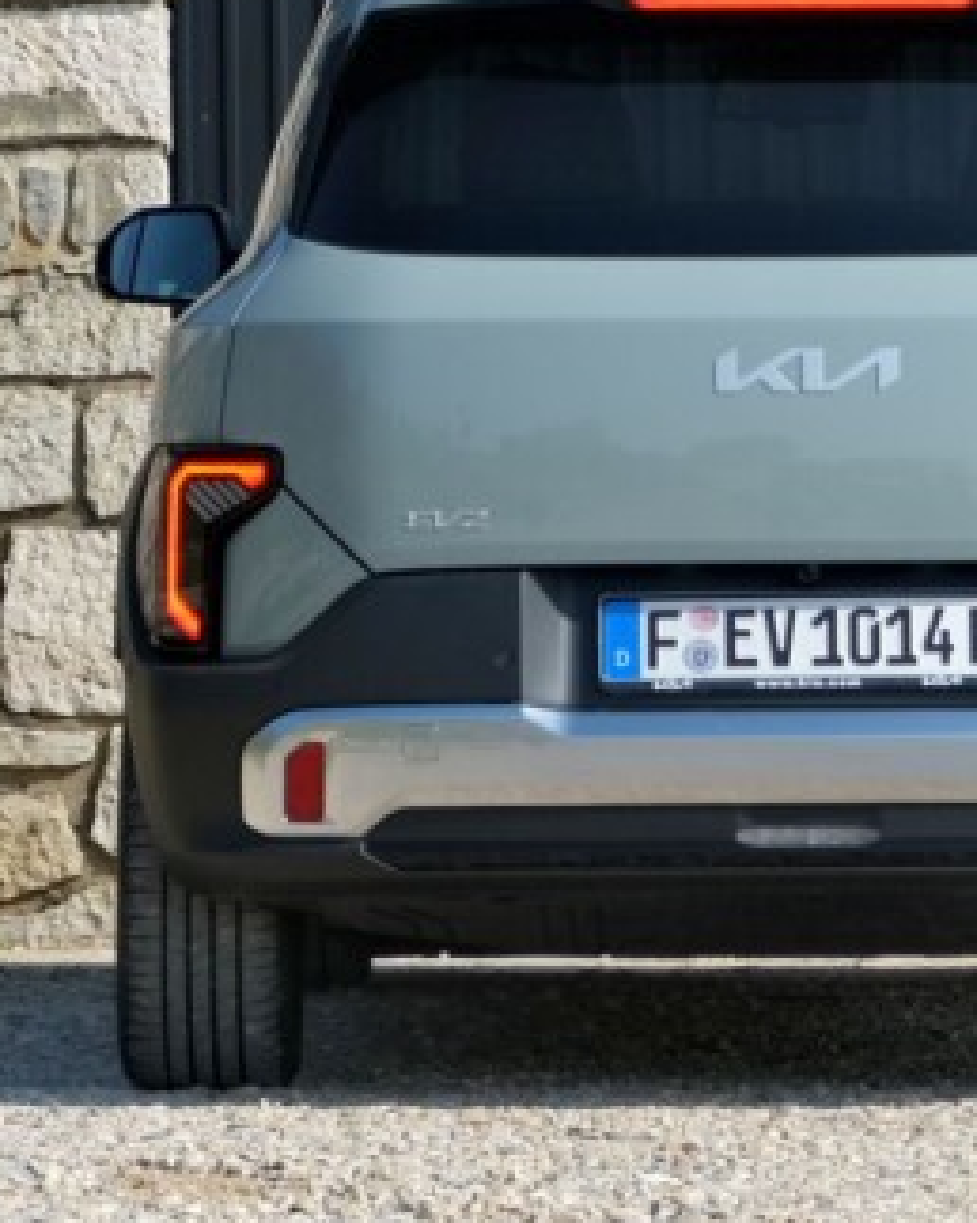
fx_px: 6114
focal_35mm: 169
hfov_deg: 9.1
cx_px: 947
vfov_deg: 11.4
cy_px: 403
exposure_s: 1/640
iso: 160
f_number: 5.6
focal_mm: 55
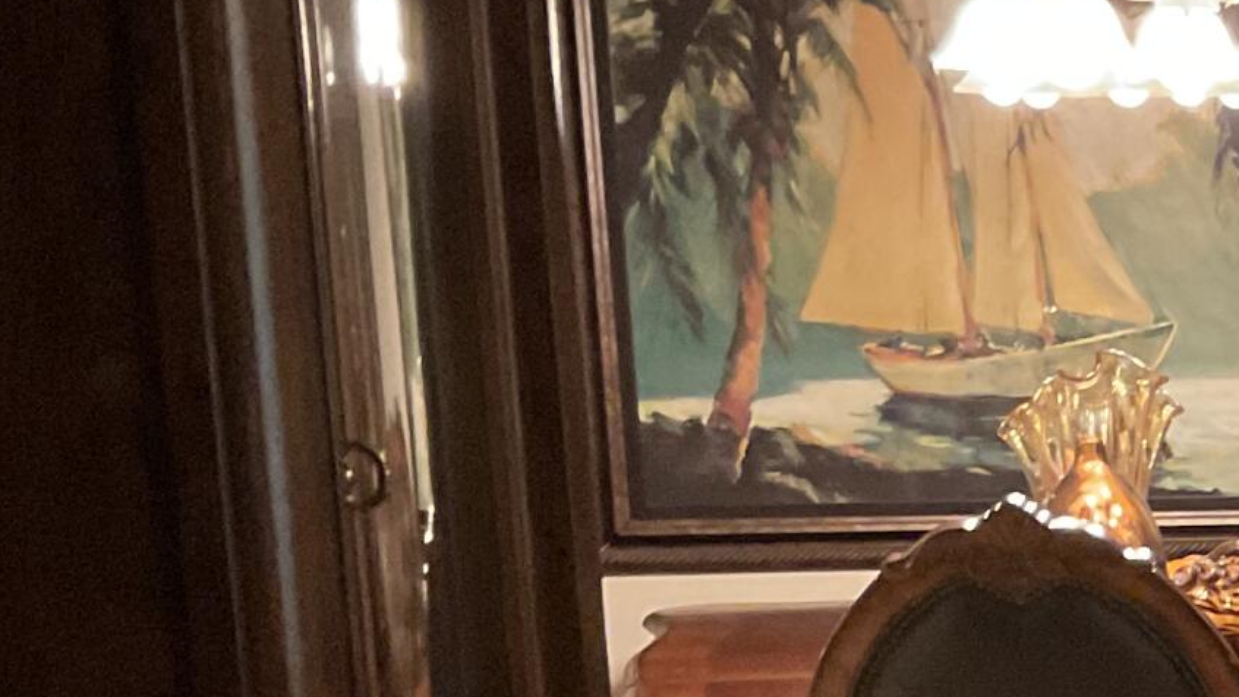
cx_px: 2112
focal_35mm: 112
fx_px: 3680
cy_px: 925
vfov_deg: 10.6
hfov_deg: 16.5
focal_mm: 3
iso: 320
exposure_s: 1/30
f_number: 1.8
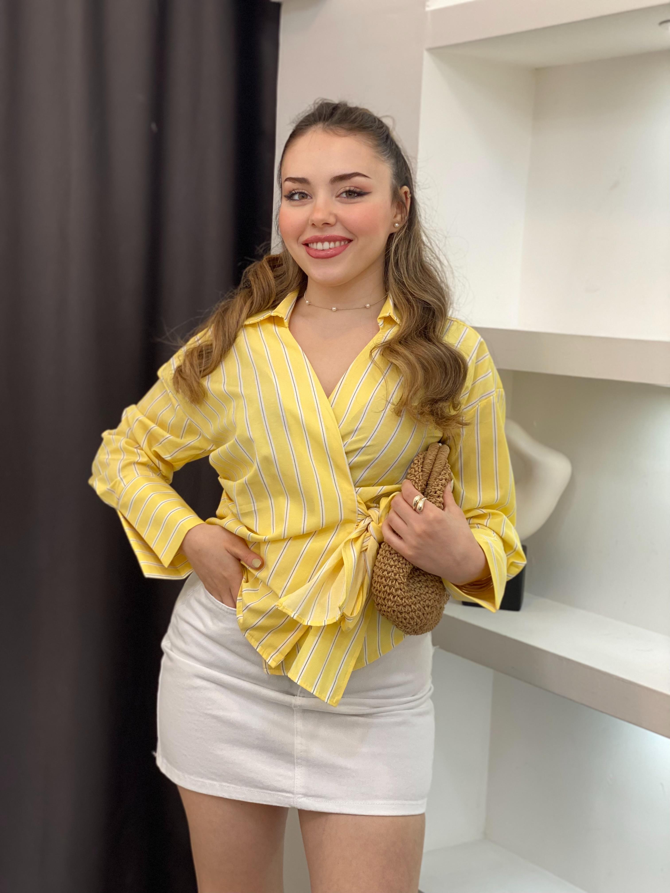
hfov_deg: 28.0
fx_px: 1342
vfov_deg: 36.8
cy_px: 446
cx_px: 335
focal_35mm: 52
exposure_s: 1/122
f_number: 2
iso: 80
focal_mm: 6
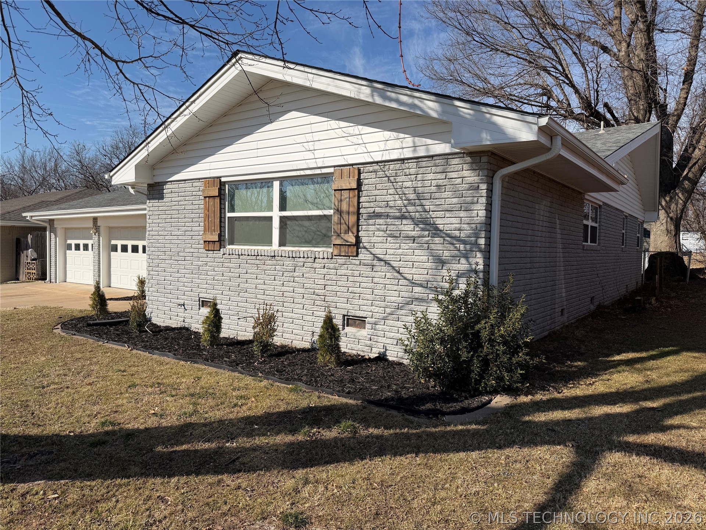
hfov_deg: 71.6
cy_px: 265
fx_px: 489
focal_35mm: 24
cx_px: 353
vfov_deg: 56.8
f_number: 1.78
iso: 80
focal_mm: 6.76
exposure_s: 1/6711
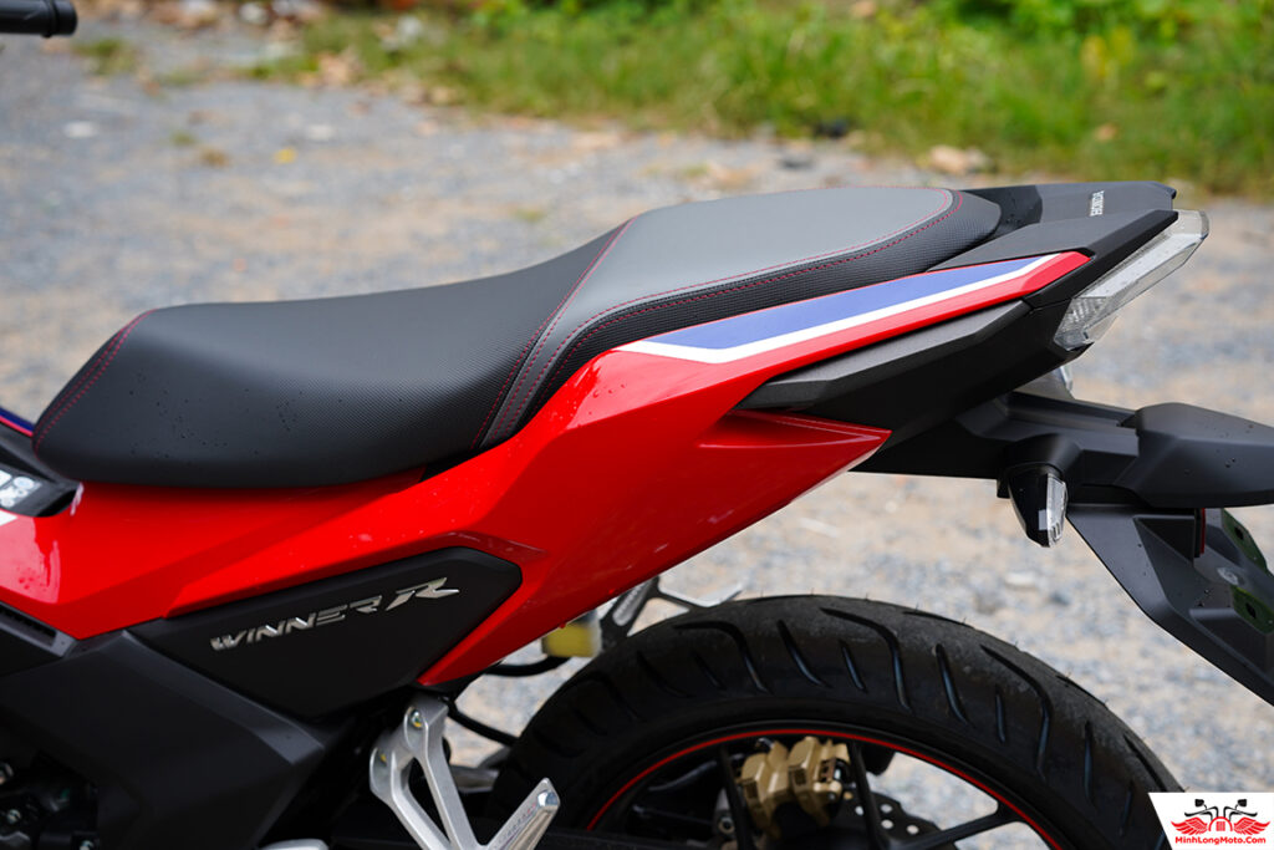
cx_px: 637
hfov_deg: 39.6
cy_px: 425
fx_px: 1770
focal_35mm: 50
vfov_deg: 27.0
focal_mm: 50
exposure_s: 1/320
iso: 125
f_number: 4
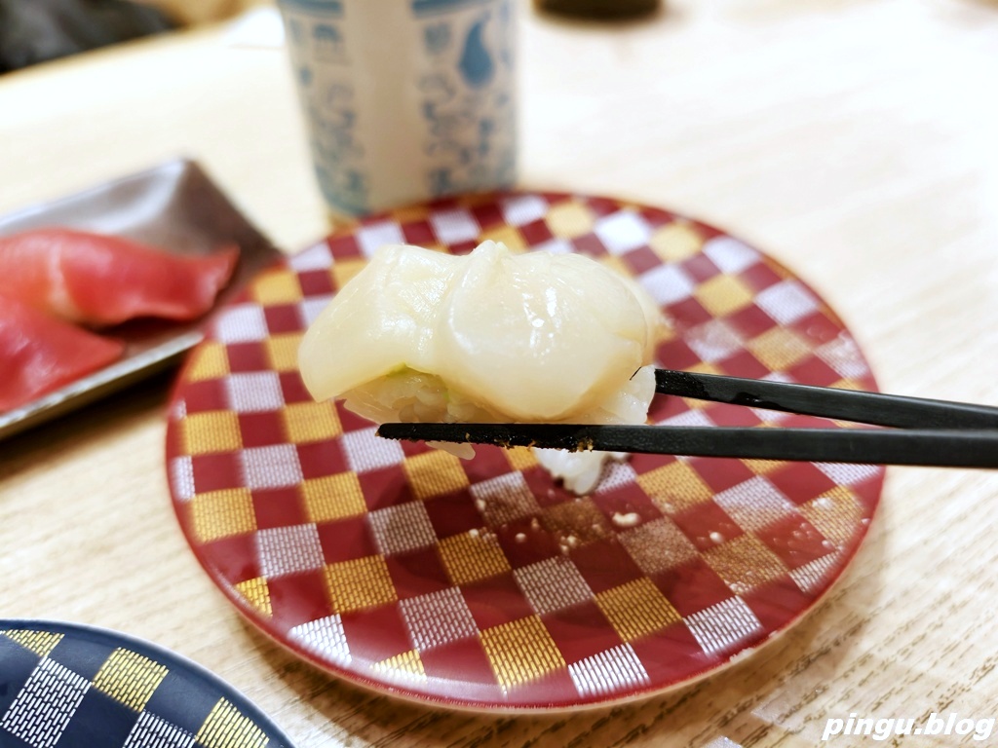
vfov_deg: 58.9
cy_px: 374
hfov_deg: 73.9
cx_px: 499
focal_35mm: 23
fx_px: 663
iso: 3360
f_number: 1.57
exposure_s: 1/894
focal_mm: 6.54
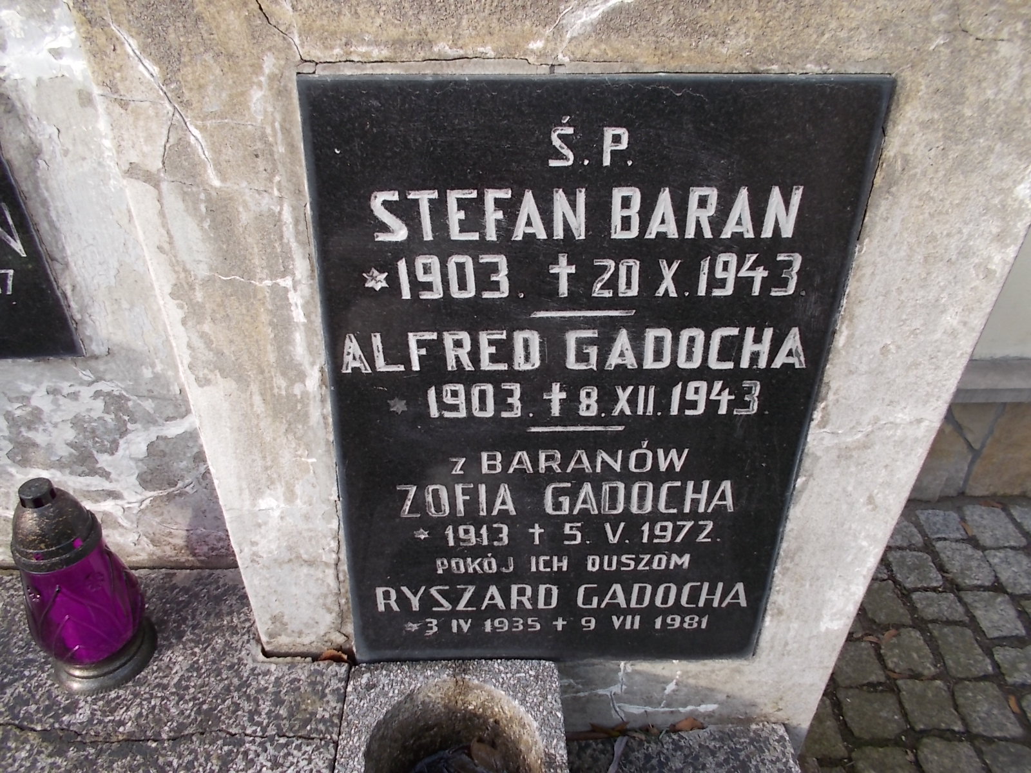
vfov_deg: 53.1
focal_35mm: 26
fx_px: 774
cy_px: 386
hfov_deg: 67.3
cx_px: 516
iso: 80
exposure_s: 1/250
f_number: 3.2
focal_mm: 4.6
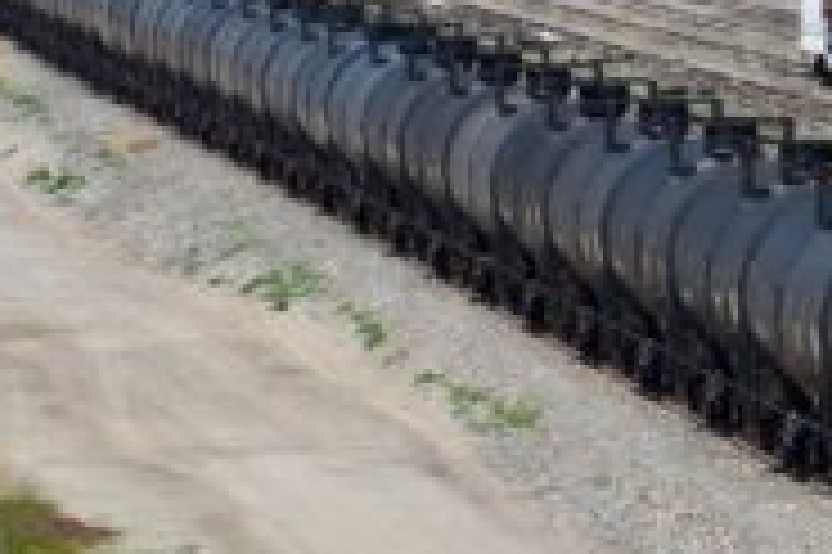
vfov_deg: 1.7
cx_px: 1884
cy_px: 34
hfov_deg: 2.5
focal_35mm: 815
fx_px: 18818
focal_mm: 98
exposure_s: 1/500
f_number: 8
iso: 100
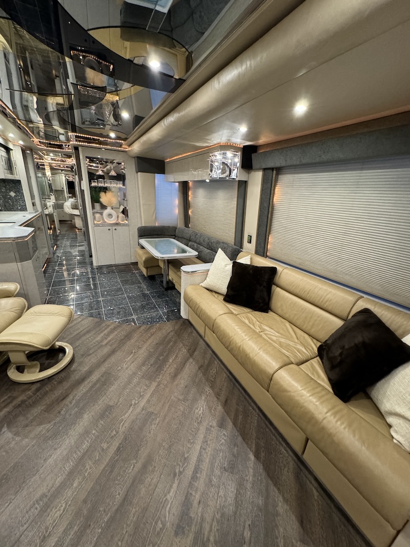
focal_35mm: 14
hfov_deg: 85.7
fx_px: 221
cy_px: 274
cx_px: 205
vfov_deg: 102.1
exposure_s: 1/60
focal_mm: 2.22
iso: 800
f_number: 2.2
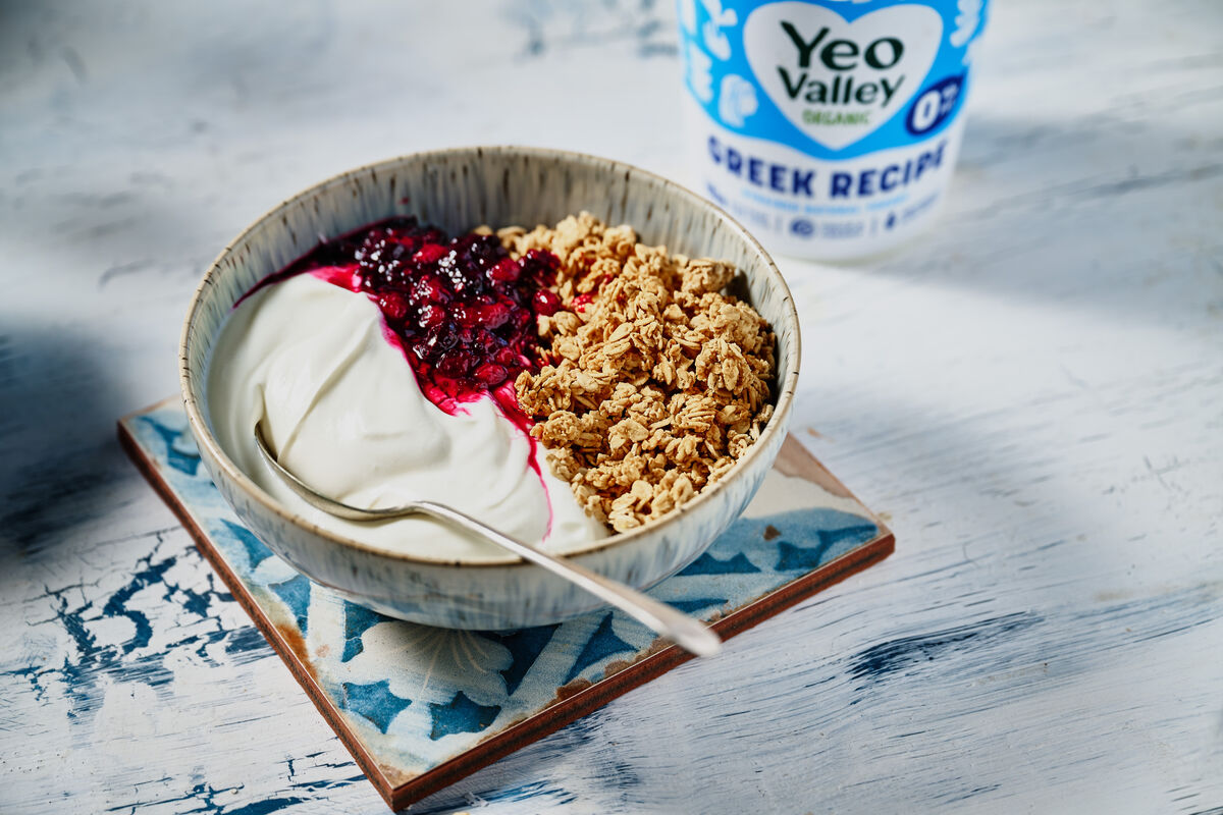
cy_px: 408
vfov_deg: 20.0
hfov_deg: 29.7
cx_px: 612
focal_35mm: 68
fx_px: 2310
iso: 64
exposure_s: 1/160
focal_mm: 68
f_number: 4
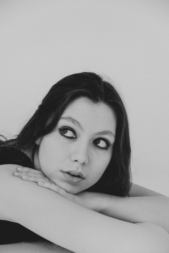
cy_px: 126
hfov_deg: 20.6
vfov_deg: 30.5
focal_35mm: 66
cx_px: 84
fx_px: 465
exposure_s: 1/100
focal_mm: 44.4
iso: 400
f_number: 4
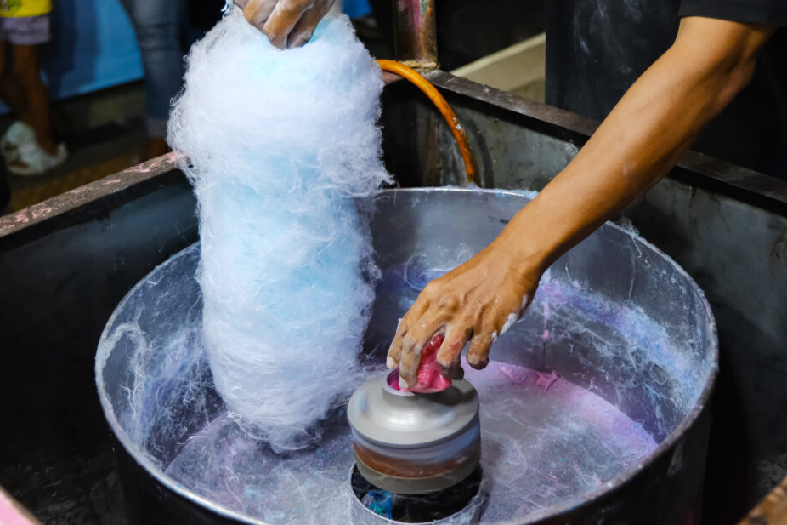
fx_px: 1137
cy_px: 265
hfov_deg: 38.2
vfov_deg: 26.0
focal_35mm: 52
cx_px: 410
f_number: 2.8
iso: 4000
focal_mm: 31
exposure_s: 1/500
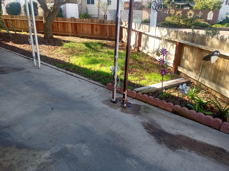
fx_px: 185
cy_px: 86
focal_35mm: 28
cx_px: 114
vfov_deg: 49.7
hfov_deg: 63.4
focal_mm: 3.71
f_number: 2.2
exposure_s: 1/178
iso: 100
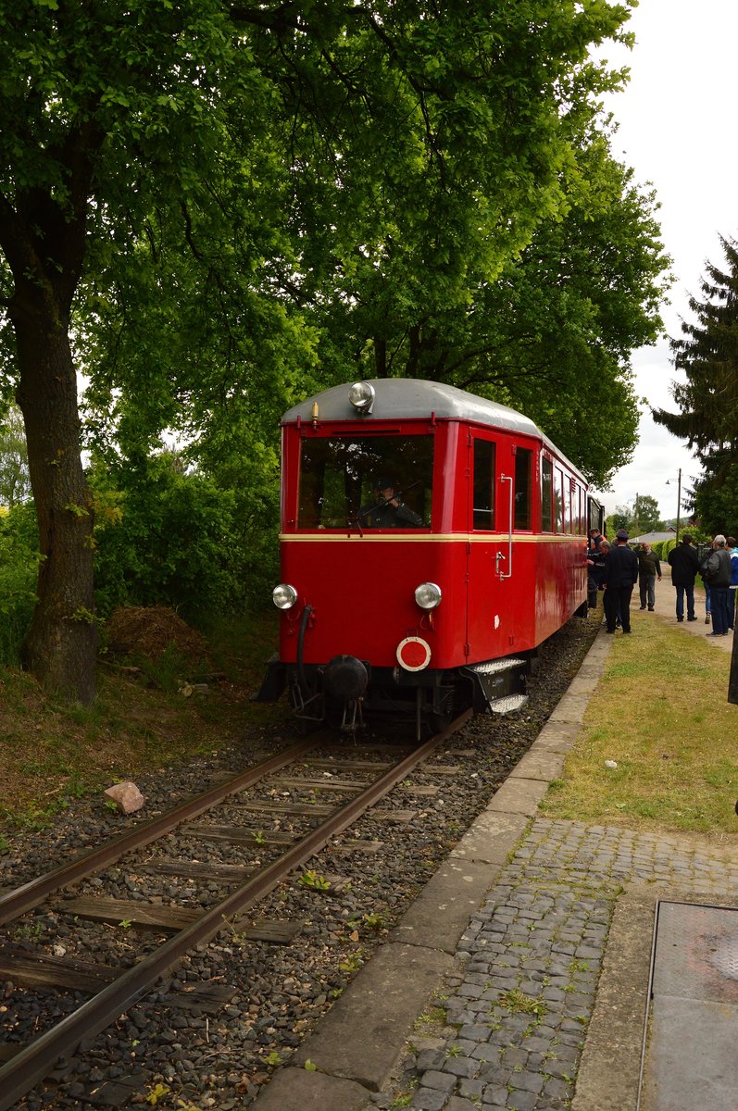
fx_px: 971
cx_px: 369
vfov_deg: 59.6
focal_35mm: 32
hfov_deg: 41.6
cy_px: 556
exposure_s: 1/500
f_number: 9
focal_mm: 21
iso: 400
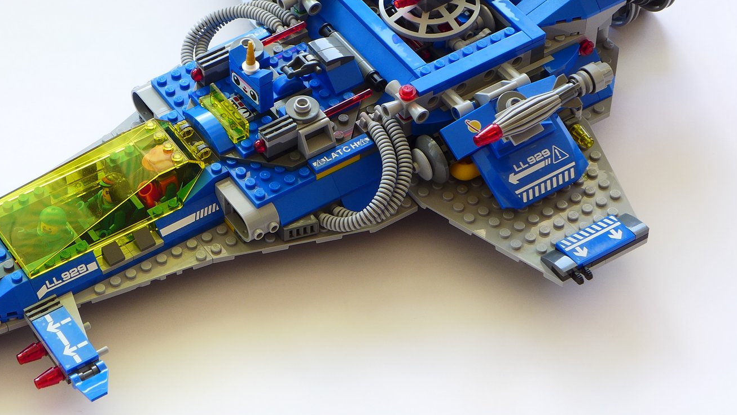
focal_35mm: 106
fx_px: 2072
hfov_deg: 20.1
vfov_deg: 11.4
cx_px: 212
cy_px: 109
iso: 80
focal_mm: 13.7
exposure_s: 1/20
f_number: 4.5
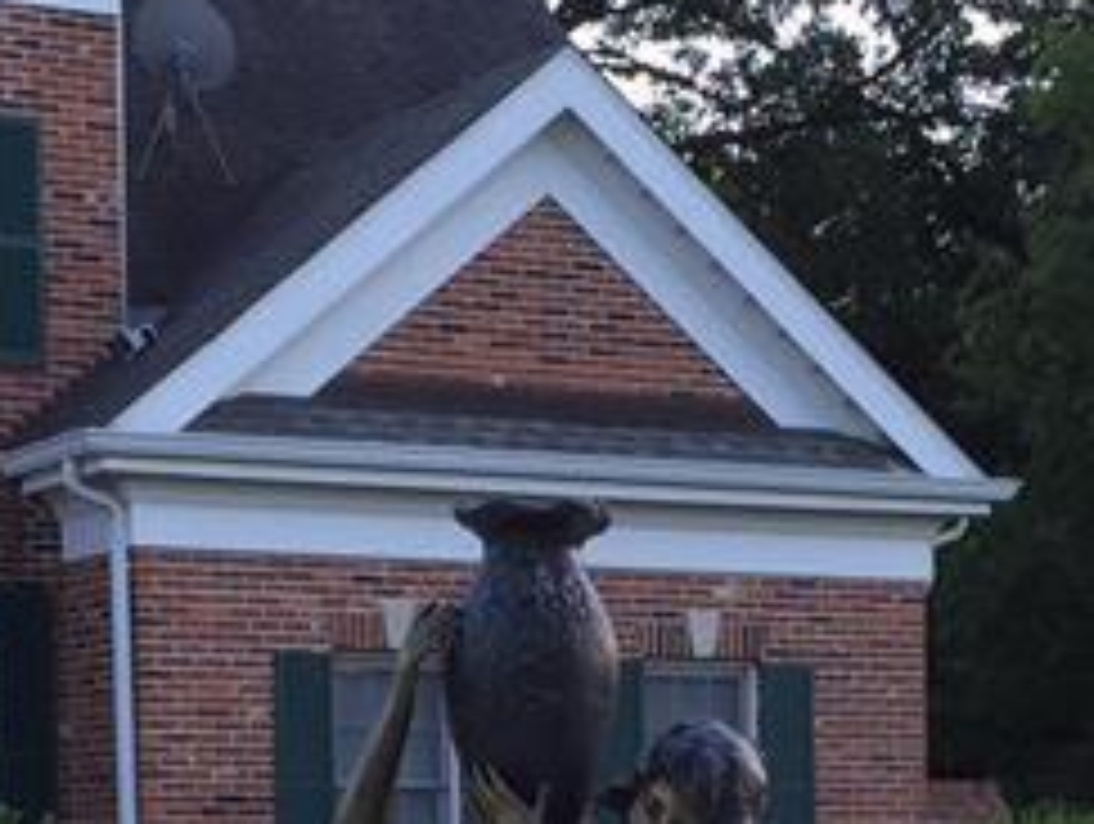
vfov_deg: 11.8
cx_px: 887
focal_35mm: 122
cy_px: 1153
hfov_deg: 16.0
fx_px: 3861
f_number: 2.2
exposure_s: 1/177
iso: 32
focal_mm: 4.15
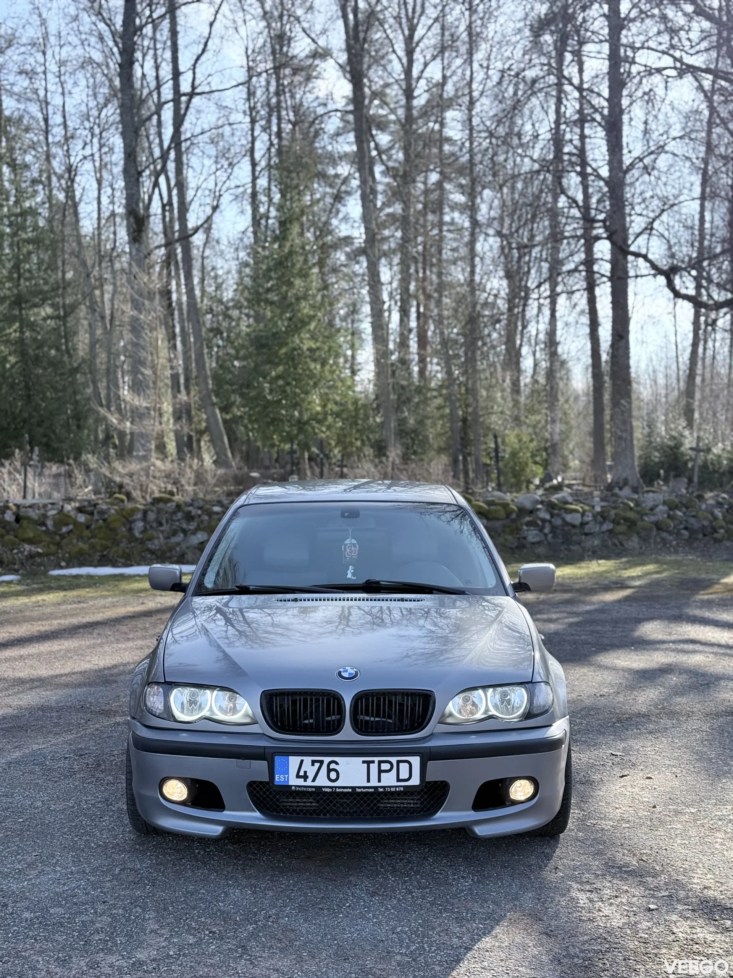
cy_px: 489
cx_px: 366
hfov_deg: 30.3
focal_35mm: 48
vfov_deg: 39.7
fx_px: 1355
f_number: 1.78
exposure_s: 1/1116
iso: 64
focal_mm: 6.76
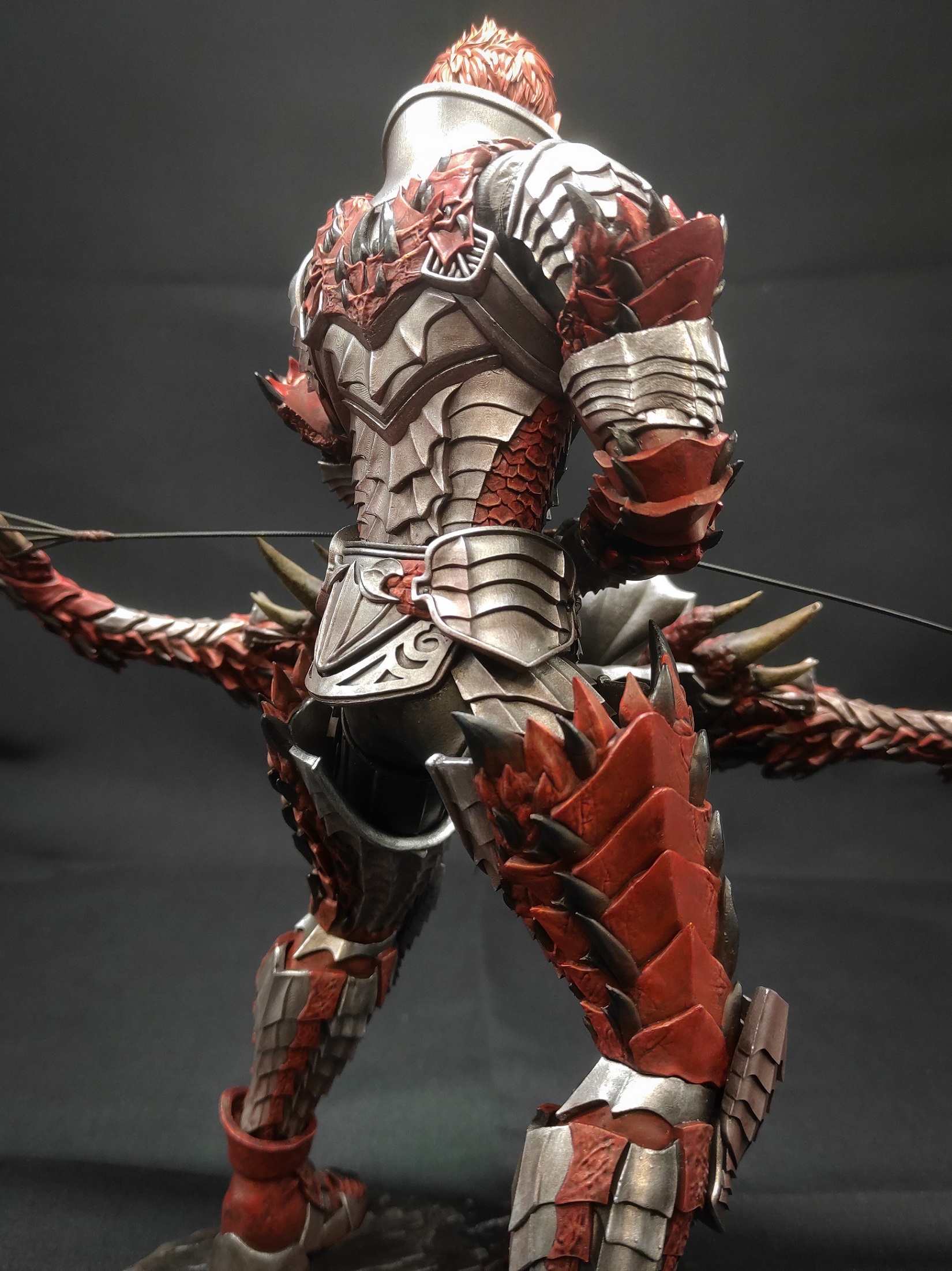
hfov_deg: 54.8
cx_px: 476
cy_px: 636
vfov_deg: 69.4
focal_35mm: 25
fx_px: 918
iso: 200
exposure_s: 1/14
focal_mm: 5.43
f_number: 1.89
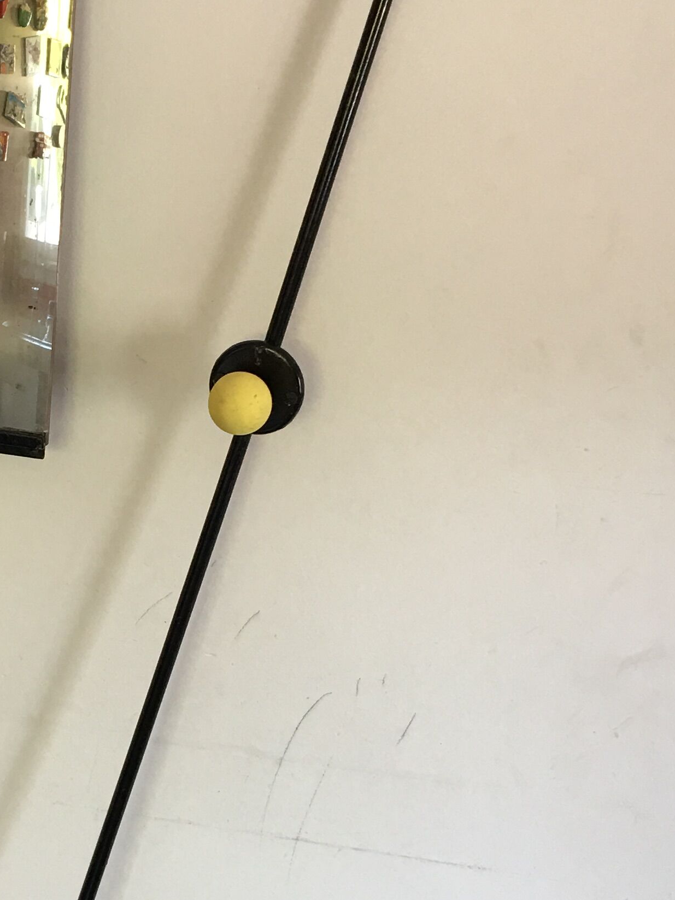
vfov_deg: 27.4
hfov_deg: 20.4
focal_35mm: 71
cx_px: 88
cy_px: 532
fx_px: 1846
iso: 40
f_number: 2.2
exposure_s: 1/17
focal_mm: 4.15
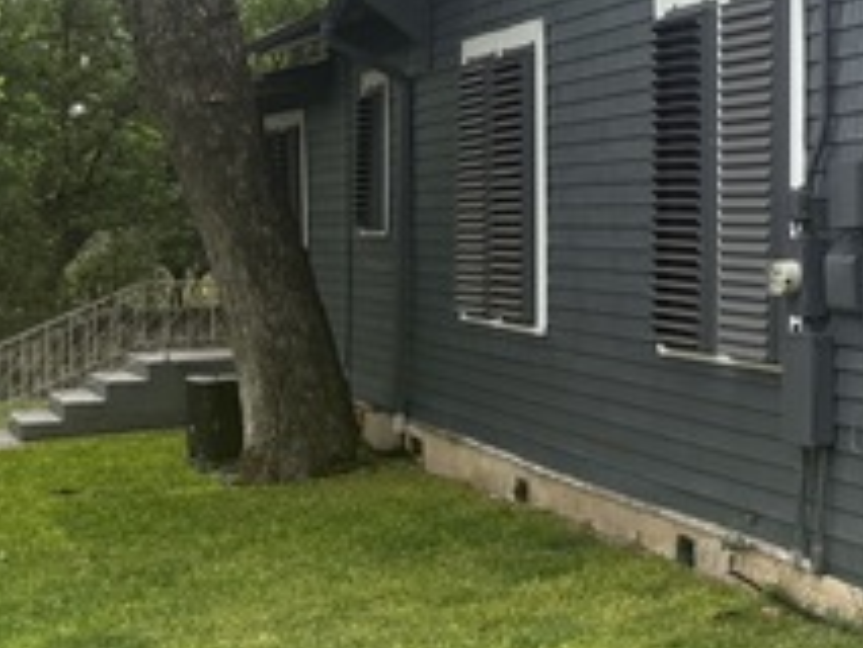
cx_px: 1280
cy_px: 231
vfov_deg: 20.4
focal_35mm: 72
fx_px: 1796
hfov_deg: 22.4
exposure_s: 1/1522
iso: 100
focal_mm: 6.76
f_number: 1.78
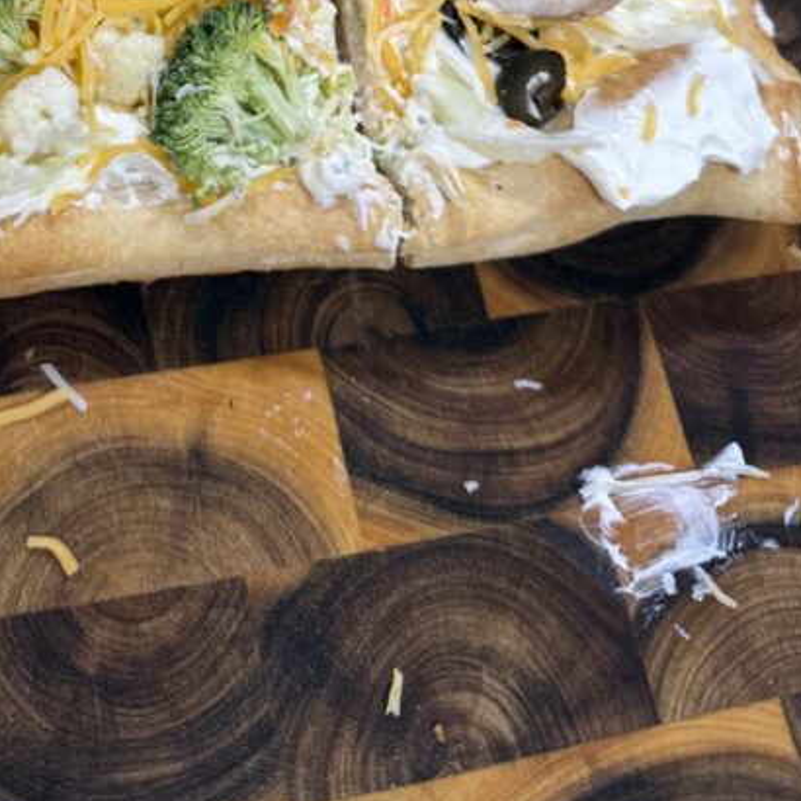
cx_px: 61
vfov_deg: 27.9
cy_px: -176
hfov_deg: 30.6
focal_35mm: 53
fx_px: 1388
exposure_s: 1/120
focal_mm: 6.76
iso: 160
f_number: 1.78
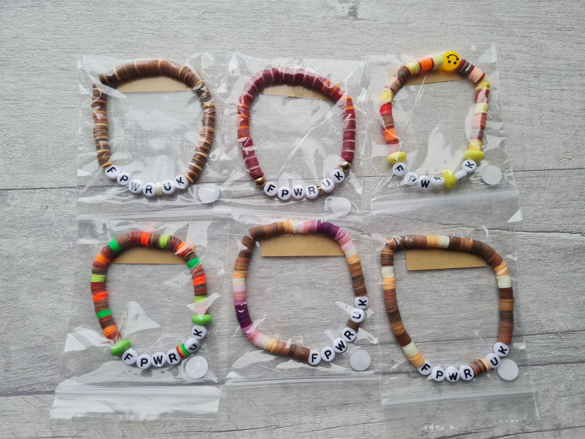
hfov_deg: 67.3
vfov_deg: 53.1
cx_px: 292
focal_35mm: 26
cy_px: 220
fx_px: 439
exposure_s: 1/120
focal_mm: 5.4
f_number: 1.8
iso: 50
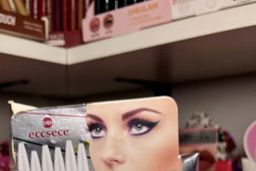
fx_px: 377
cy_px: 235
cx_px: 96
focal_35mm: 53
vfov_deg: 22.3
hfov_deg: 37.3
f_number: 1.6
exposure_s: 1/115
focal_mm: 5.1
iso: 64
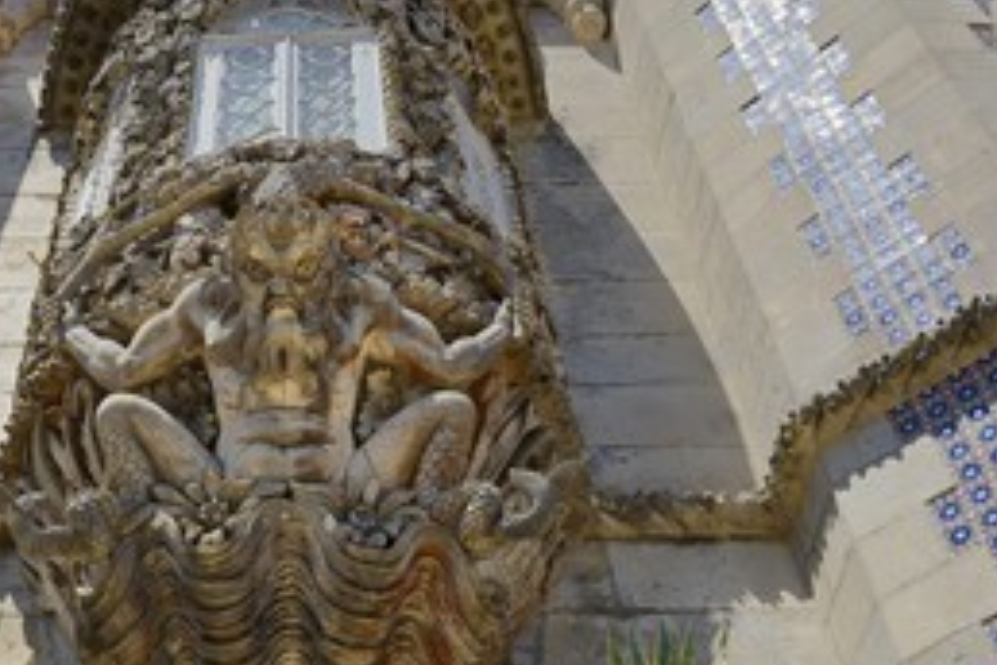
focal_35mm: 52
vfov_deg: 25.7
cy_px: 479
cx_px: 274
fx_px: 1440
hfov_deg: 37.4
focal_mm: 32
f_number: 8
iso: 200
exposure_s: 1/400
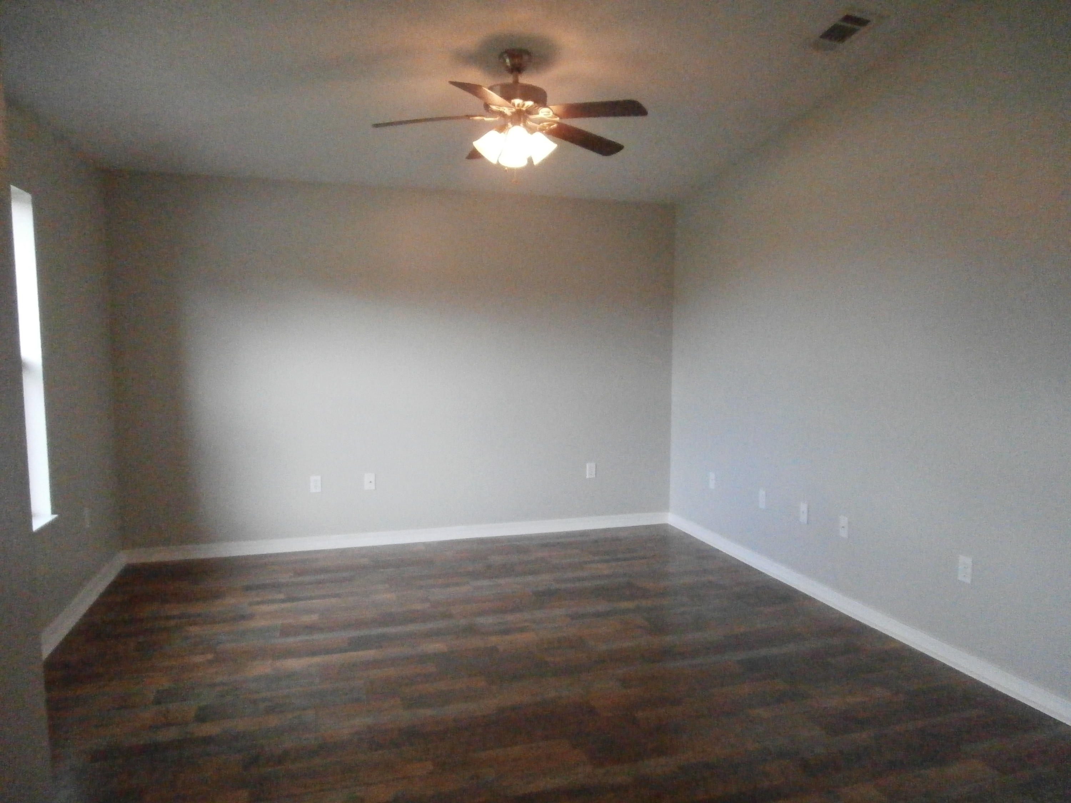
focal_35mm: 24
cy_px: 402
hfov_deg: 71.6
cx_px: 536
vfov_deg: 56.8
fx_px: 743
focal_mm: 4.2
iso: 1600
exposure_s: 1/320
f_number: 3
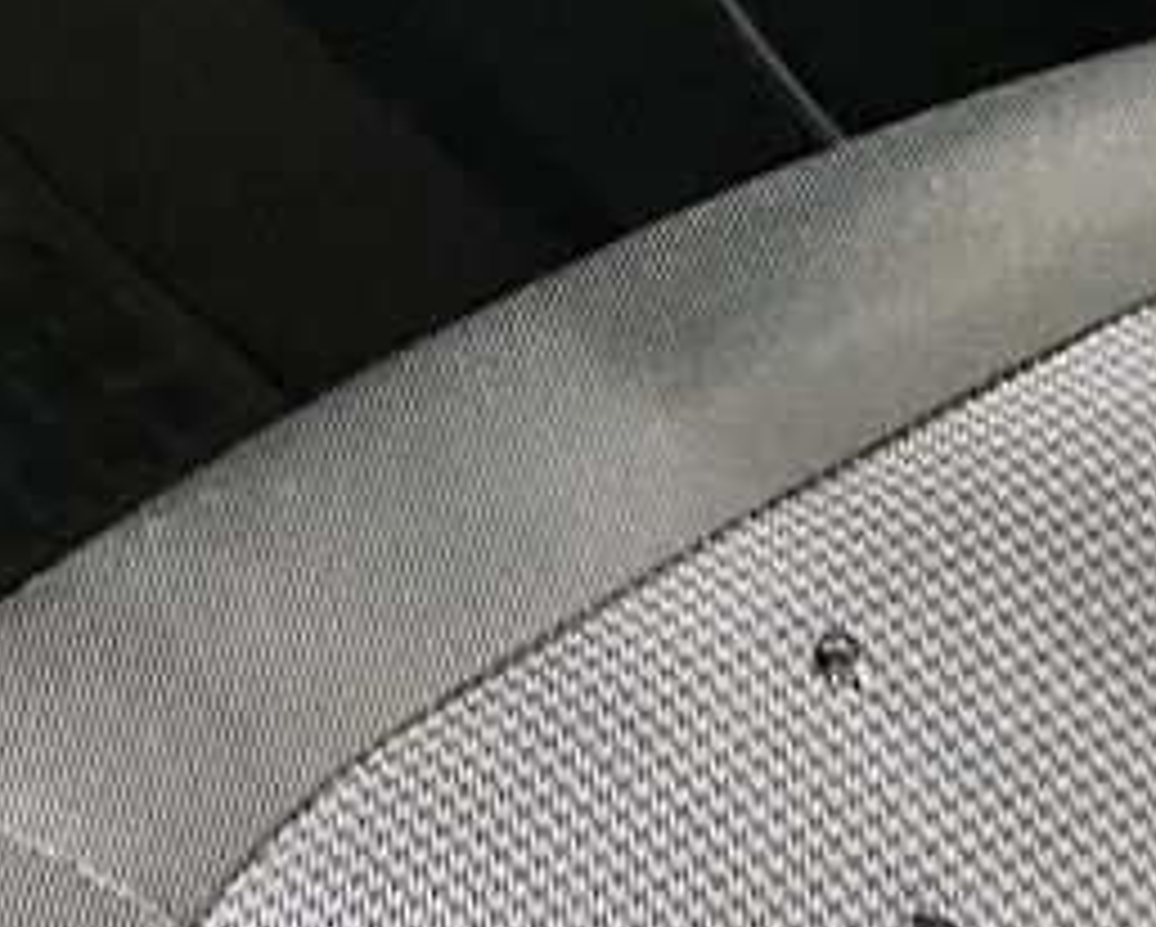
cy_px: -441
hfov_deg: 12.0
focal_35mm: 158
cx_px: -148
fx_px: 5410
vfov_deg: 9.5
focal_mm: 5.1
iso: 640
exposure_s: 1/33
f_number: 1.6
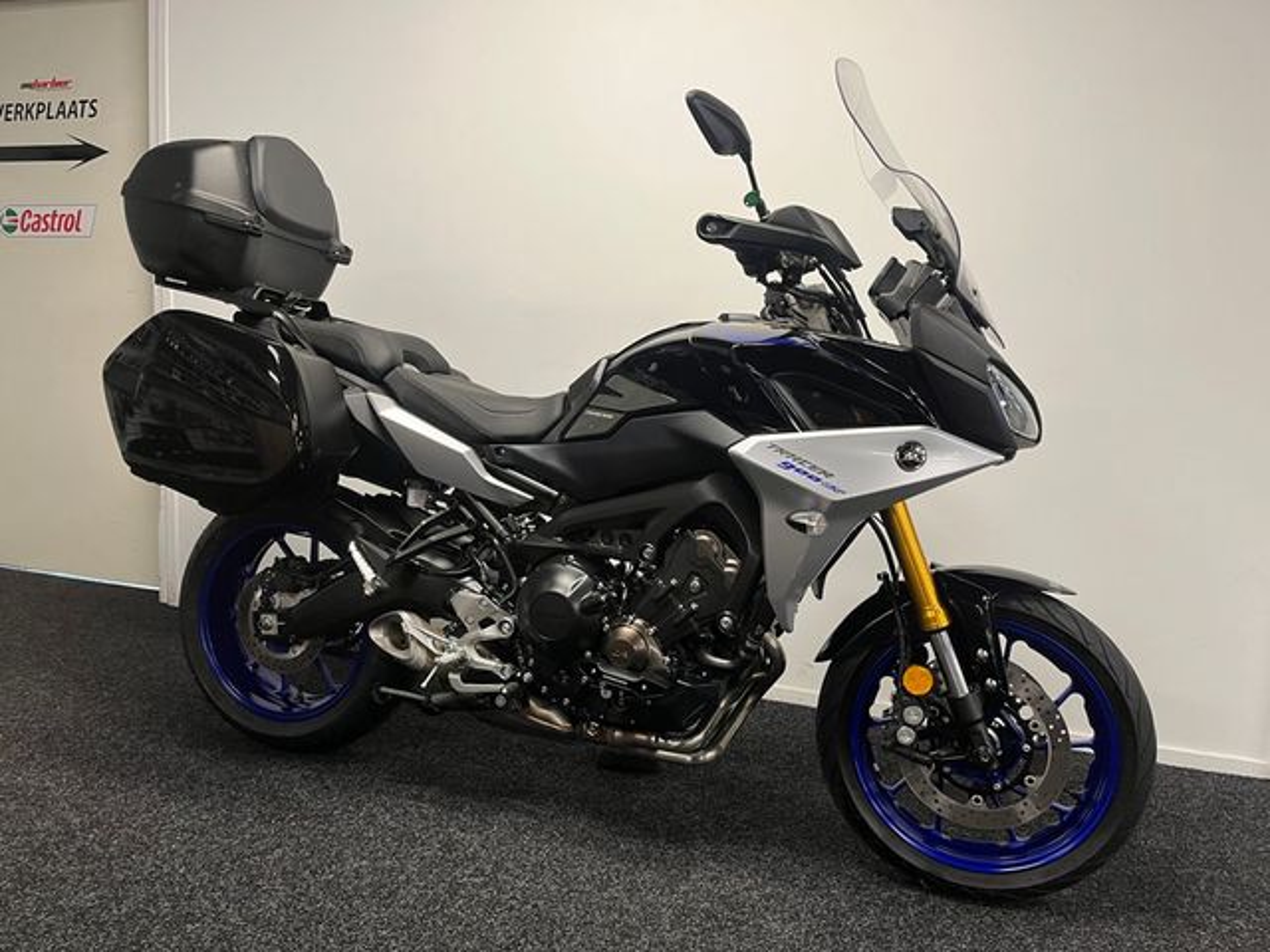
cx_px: 635
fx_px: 954
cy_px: 476
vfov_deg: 53.1
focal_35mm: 26
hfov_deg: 67.3
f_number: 1.6
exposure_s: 1/50
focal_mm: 5.1
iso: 80
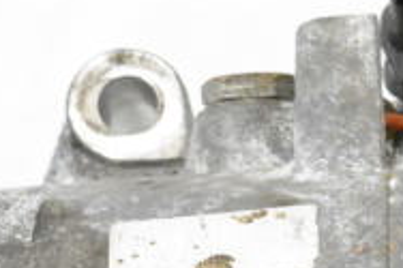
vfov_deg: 4.2
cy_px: 510
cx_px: 465
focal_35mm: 327
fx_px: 3657
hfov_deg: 6.3
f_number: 9
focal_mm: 40
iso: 6400
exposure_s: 1/320
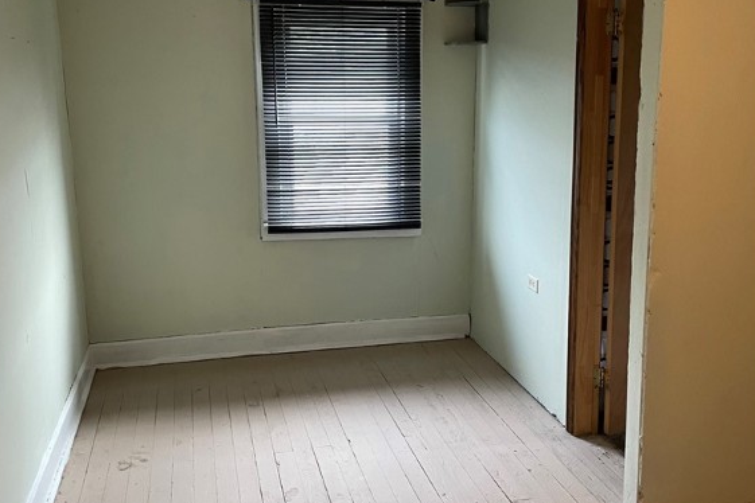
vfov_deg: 35.9
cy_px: 243
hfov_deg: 51.9
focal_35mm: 37
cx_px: 378
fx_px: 776
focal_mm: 4.2
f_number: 1.6
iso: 160
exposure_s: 1/60
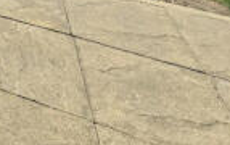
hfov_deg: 20.9
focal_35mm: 56
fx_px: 352
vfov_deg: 16.0
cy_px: -170
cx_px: -203
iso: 50
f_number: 2.2
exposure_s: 1/2105
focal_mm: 2.2
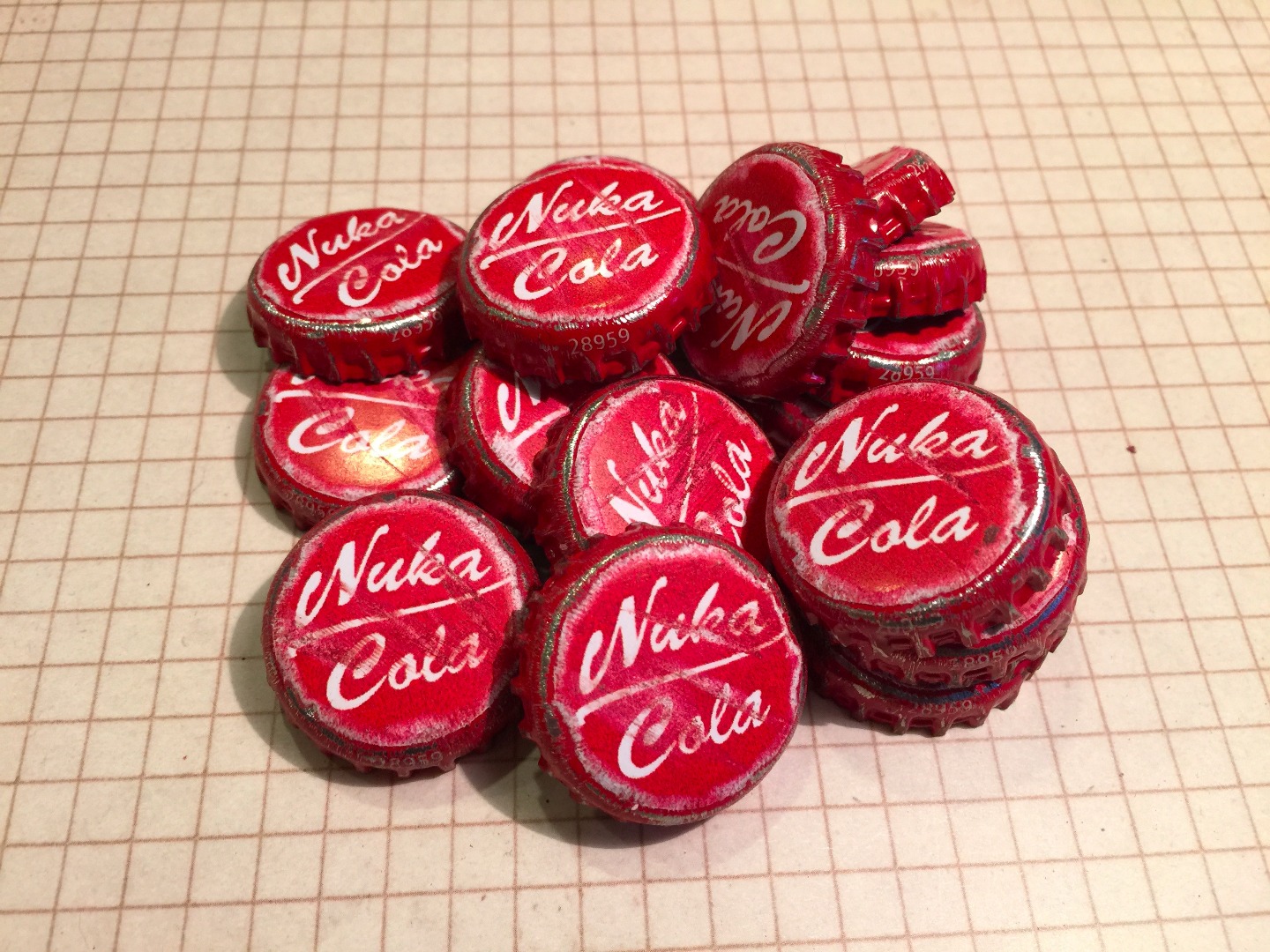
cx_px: 635
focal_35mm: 29
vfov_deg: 48.2
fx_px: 1064
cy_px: 476
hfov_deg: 61.7
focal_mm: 4.15
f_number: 2.2
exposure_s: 1/33
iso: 50
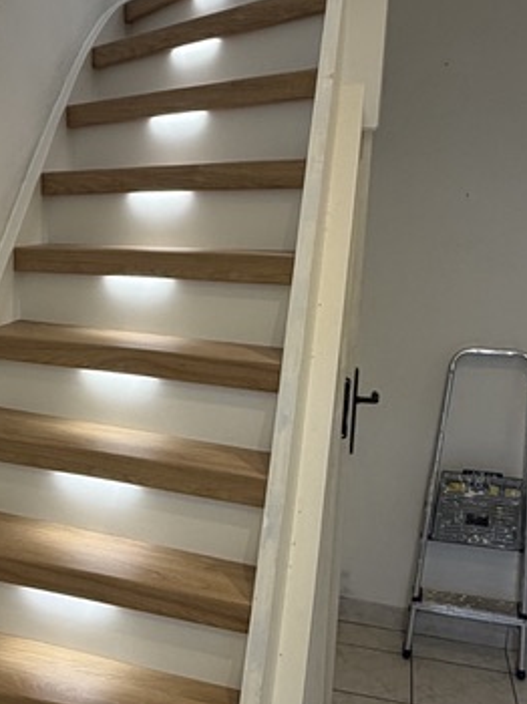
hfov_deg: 33.8
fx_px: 833
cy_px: 412
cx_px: 86
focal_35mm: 41
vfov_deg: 45.6
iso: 200
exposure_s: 1/50
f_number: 2.2
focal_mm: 2.22
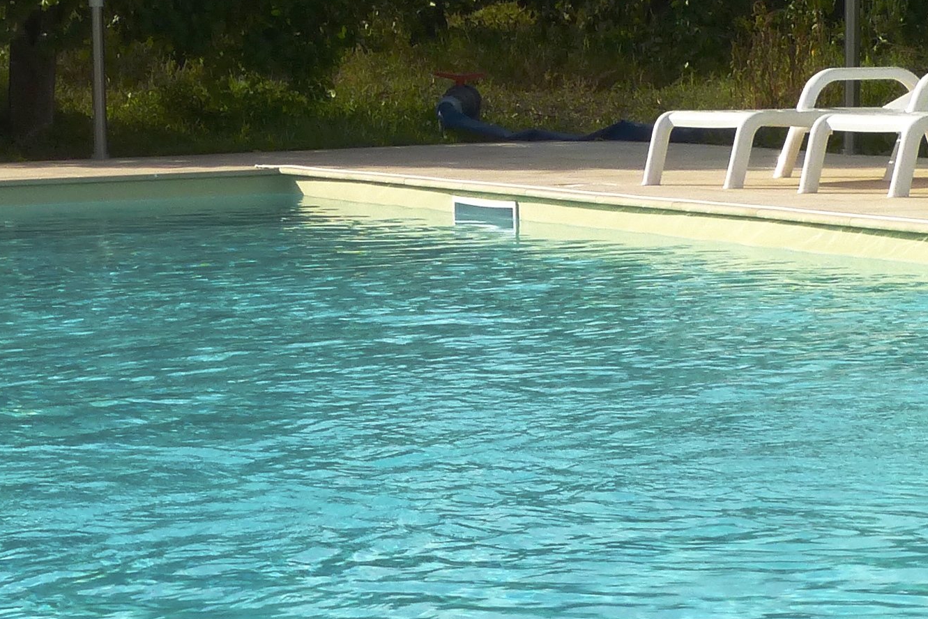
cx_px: 483
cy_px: 358
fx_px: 3248
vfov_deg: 10.9
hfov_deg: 16.3
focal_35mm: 126
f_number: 4
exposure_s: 1/1600
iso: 100
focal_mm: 6.2
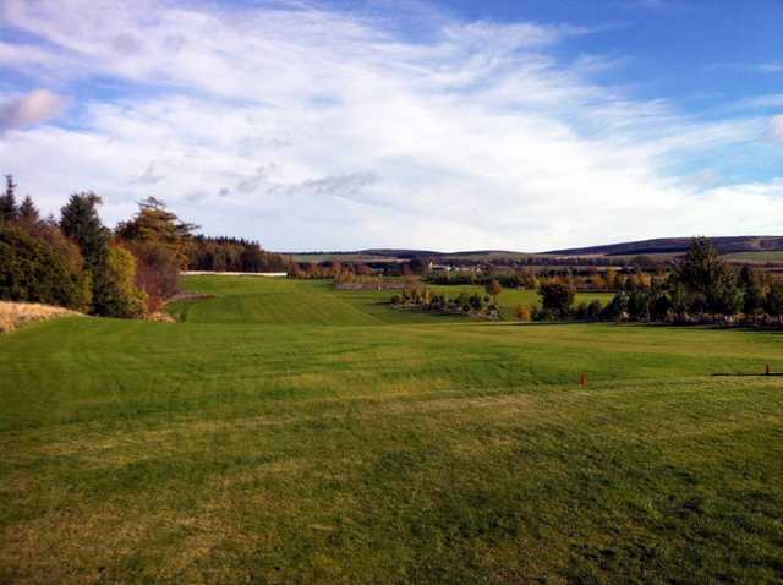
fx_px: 790
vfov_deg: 40.6
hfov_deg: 52.7
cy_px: 292
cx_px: 392
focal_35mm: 35
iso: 80
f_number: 2.8
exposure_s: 1/1436
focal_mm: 3.85
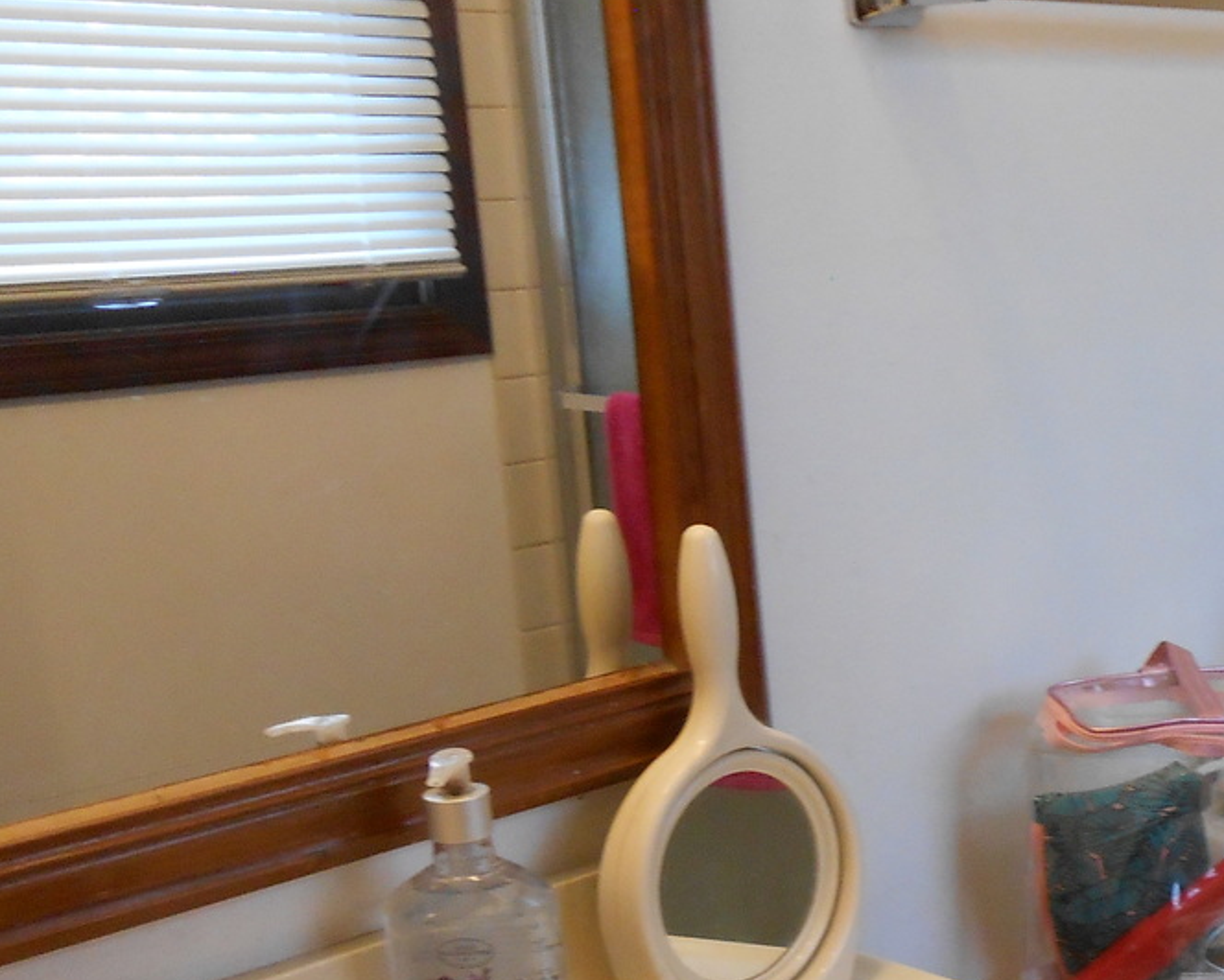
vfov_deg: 27.0
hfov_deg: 32.0
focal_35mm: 55
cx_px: 1165
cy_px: 807
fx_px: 1994
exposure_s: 1/30
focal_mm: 4.6
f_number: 3.5
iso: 250
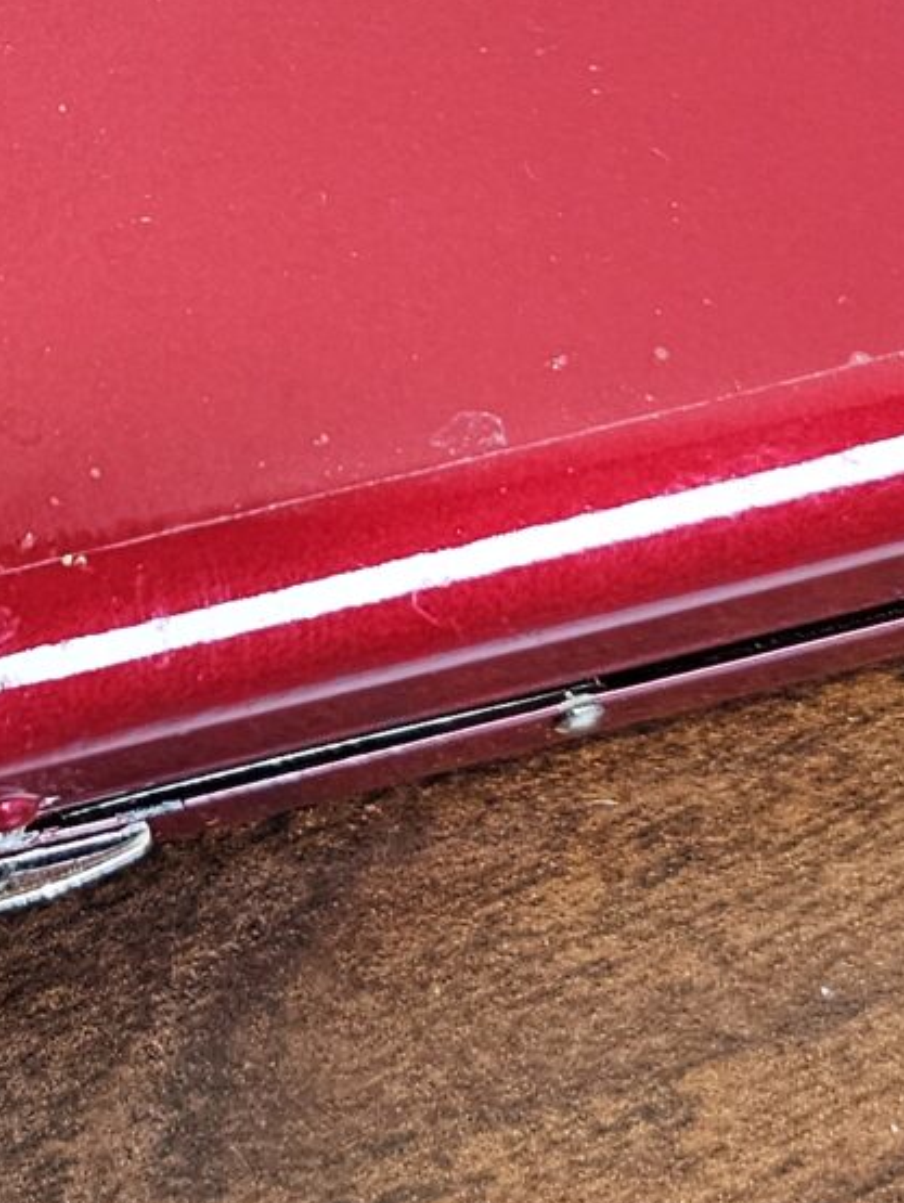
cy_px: -48
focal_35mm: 106
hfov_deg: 13.4
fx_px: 3687
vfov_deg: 18.0
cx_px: -323
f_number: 1.7
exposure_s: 1/120
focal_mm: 6.3
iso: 160
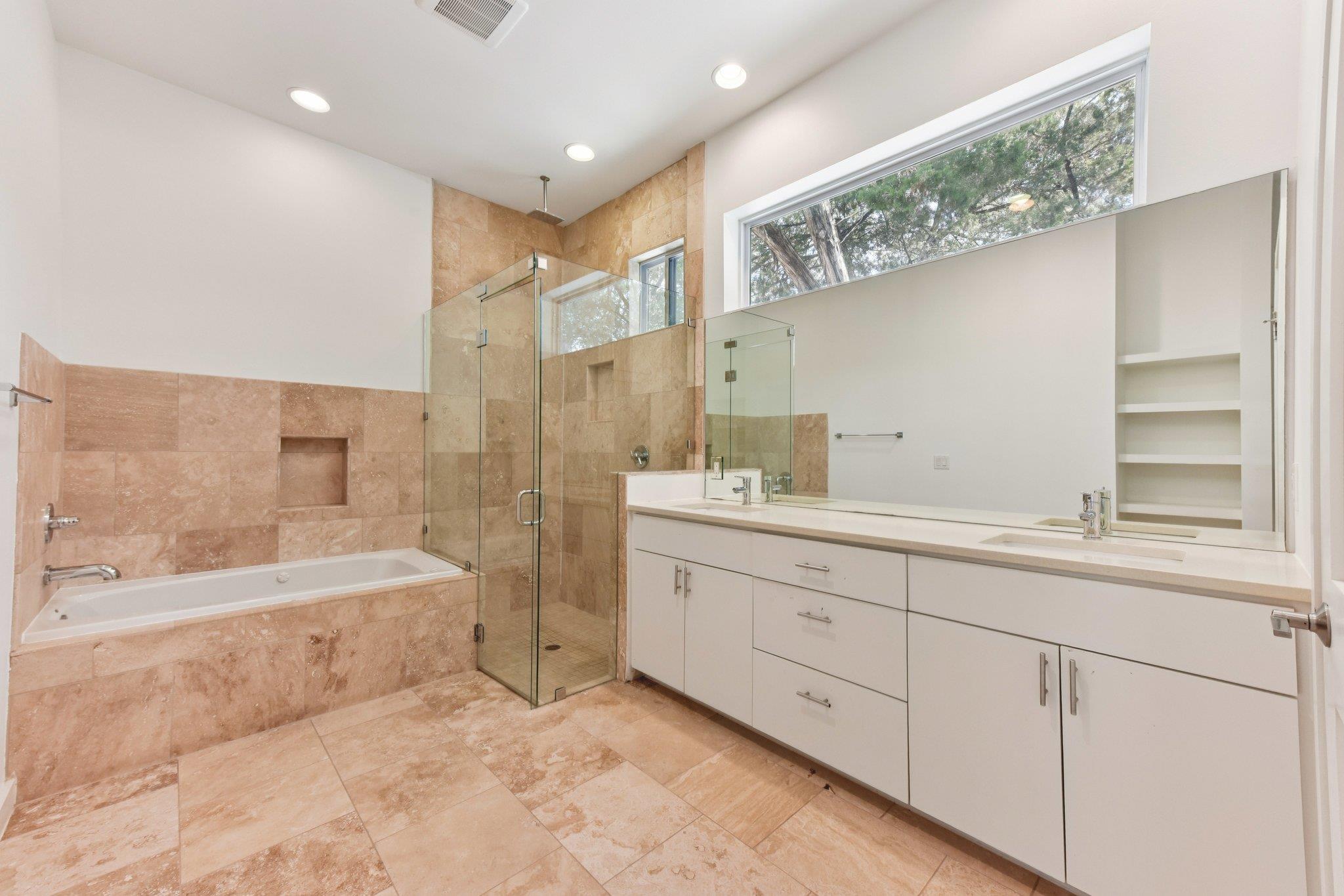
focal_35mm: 14
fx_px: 523
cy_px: 448
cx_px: 672
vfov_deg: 81.2
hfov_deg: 104.3
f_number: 8
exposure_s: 1/25
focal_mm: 14
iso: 400
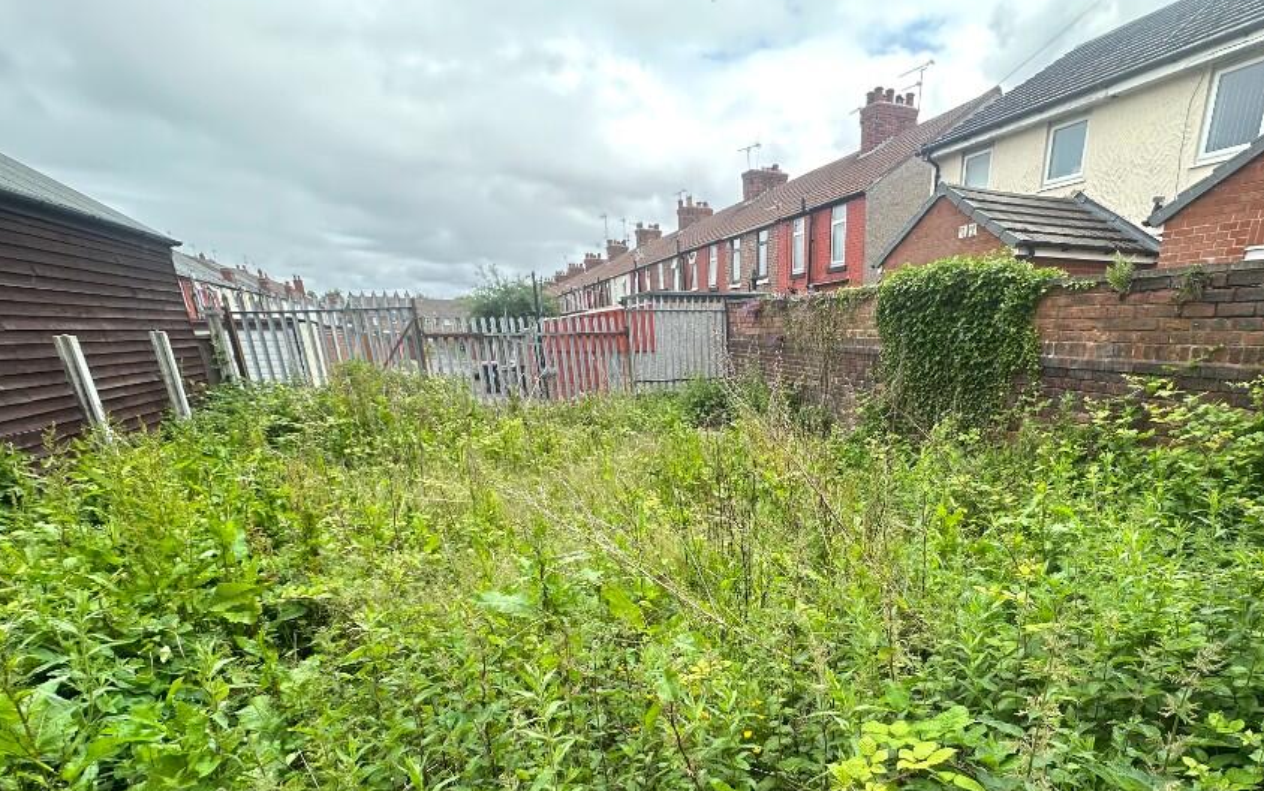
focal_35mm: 18
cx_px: 759
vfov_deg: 62.7
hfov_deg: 89.9
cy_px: 551
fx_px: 620
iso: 40
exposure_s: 1/523
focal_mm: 2.22
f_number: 2.2
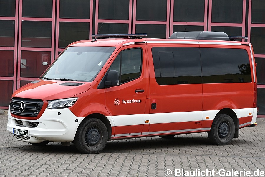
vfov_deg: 16.1
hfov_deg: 23.9
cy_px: 88
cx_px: 132
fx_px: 626
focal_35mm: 85
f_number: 7.1
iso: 400
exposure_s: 1/200
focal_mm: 85
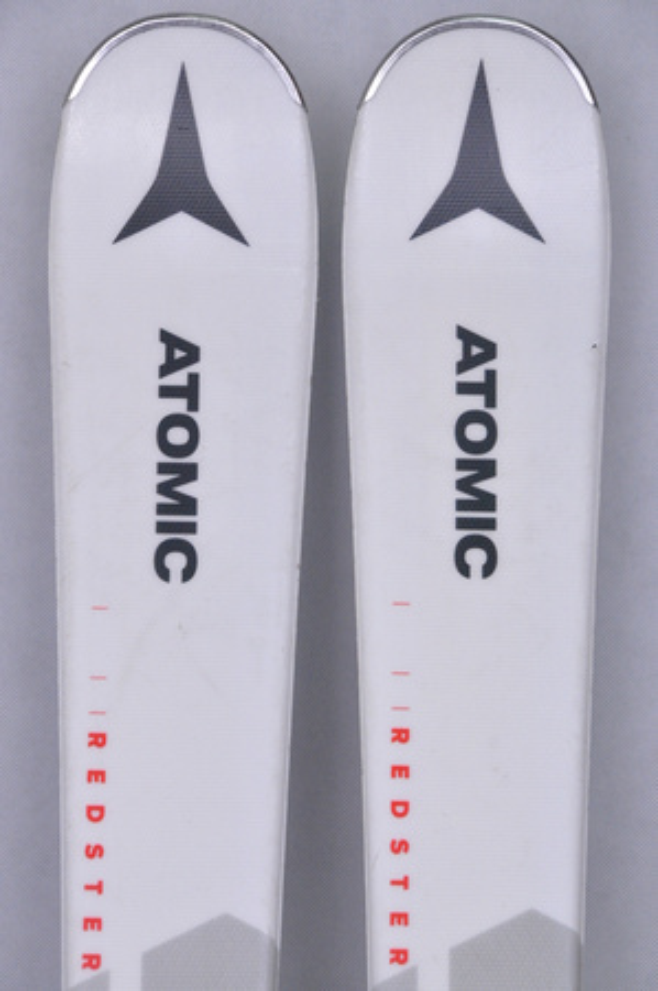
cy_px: 496
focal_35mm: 158
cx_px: 329
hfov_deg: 8.7
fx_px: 4328
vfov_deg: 13.1
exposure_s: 1/125
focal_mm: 105
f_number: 9.5
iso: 3200
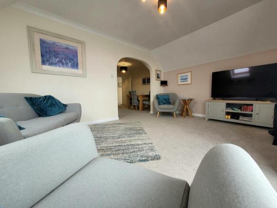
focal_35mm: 13
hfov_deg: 106.2
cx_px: 138
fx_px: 104
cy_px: 104
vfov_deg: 89.9
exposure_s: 1/50
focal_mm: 1.74
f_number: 2.2
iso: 80
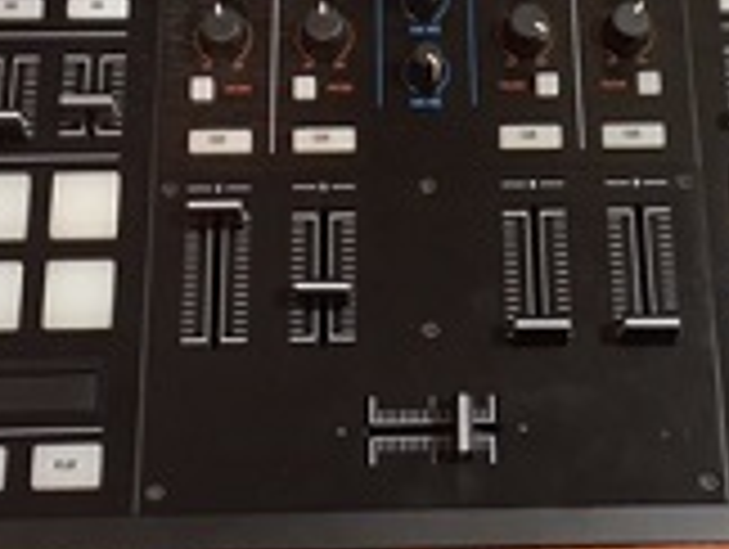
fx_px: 1687
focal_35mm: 80
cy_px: -40
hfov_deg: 24.3
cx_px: 432
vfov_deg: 17.9
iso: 64
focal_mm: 4.15
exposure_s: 1/30
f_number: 2.2
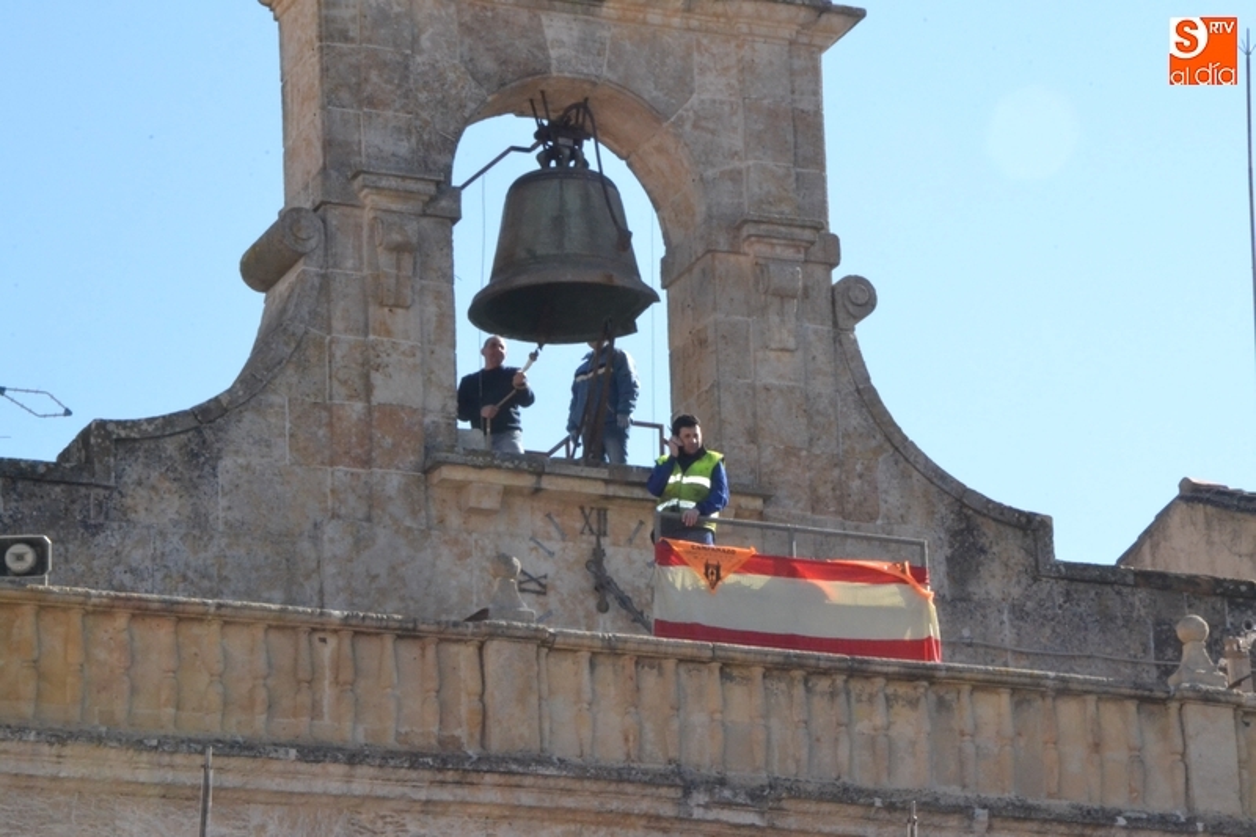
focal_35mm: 158
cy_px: 418
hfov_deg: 13.0
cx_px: 628
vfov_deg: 8.7
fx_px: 5494
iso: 3200
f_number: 36
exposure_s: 1/200
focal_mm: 105
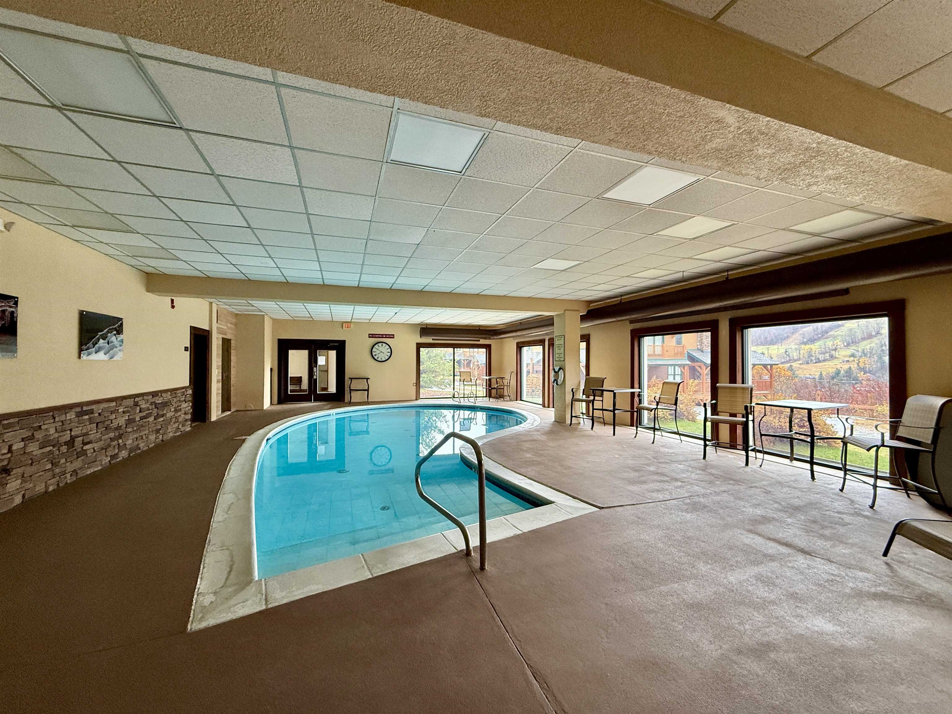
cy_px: 357
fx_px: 385
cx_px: 476
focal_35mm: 14
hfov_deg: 102.1
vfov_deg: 85.7
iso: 160
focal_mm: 2.22
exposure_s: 1/99
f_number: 2.2
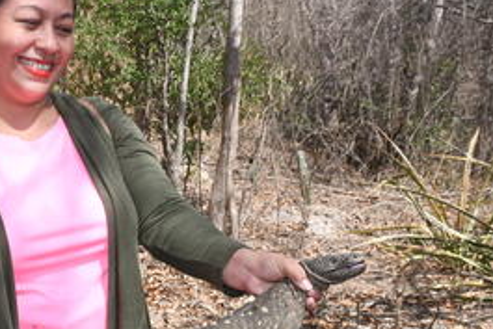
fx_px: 932
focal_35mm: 68
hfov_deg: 28.9
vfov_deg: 20.0
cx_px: 93
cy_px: 229
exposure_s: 1/125
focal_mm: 24
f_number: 10
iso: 100
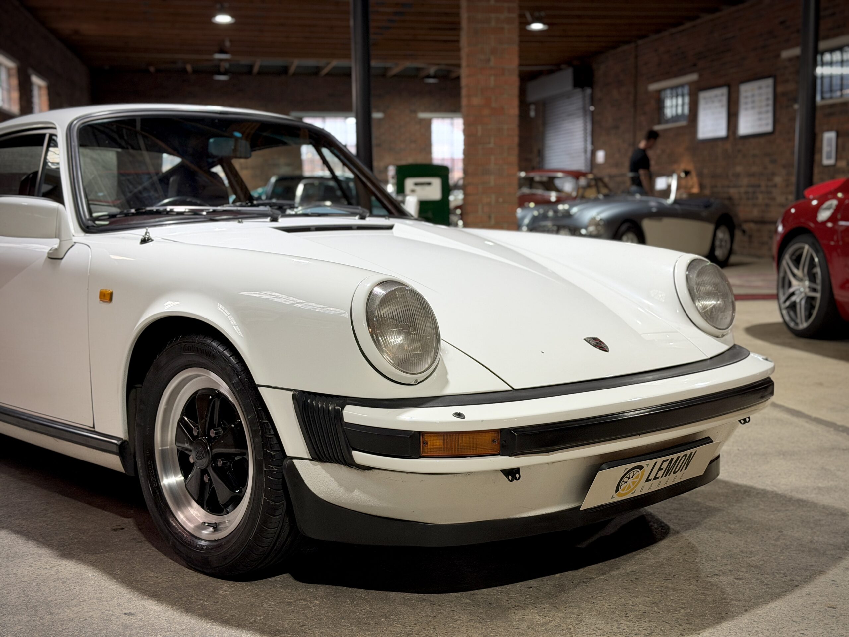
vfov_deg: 30.3
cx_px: 424
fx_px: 1177
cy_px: 318
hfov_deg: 39.7
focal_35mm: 48
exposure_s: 1/50
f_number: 1.78
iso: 100
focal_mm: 6.76
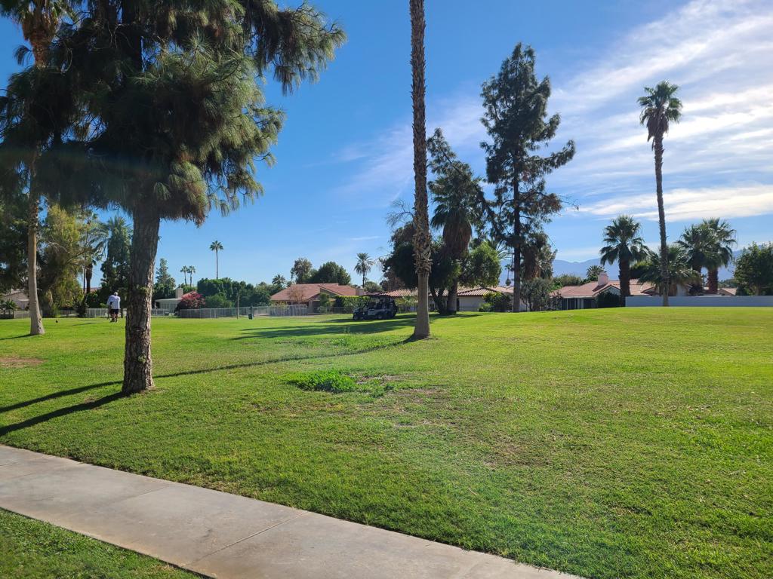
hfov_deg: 67.3
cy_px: 290
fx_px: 581
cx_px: 386
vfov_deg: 53.1
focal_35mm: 26
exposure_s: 1/3336
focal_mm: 5.4
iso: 40
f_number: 1.8
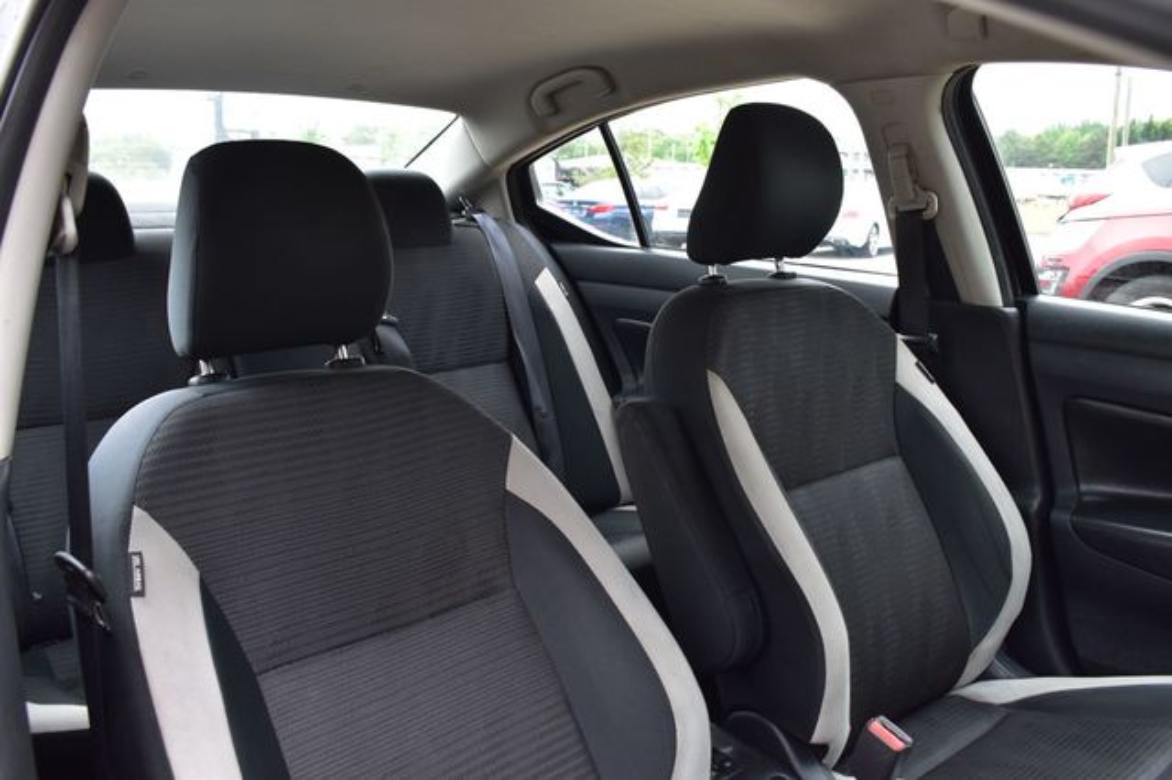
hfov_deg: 59.5
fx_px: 1025
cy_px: 390
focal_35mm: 32
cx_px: 586
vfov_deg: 41.7
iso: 400
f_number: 8
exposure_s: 1/60
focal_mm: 21
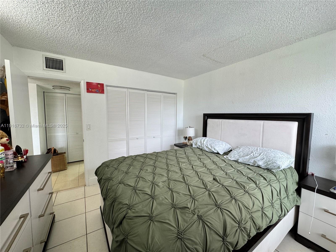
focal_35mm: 14
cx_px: 168
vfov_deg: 85.7
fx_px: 136
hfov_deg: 102.1
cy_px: 126
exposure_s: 1/120
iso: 200
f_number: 2.2
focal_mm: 2.22
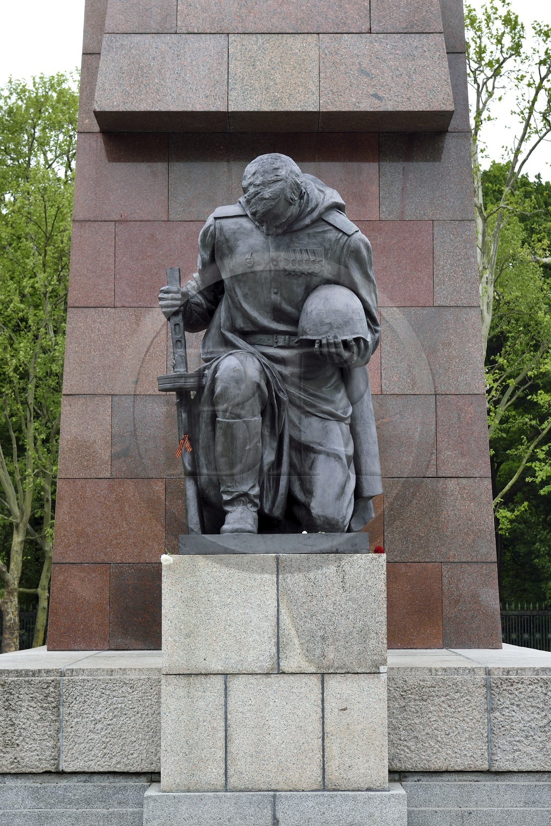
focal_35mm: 70
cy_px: 413
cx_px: 276
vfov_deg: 28.8
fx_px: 1607
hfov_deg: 19.5
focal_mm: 70
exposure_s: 1/200
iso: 400
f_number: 10
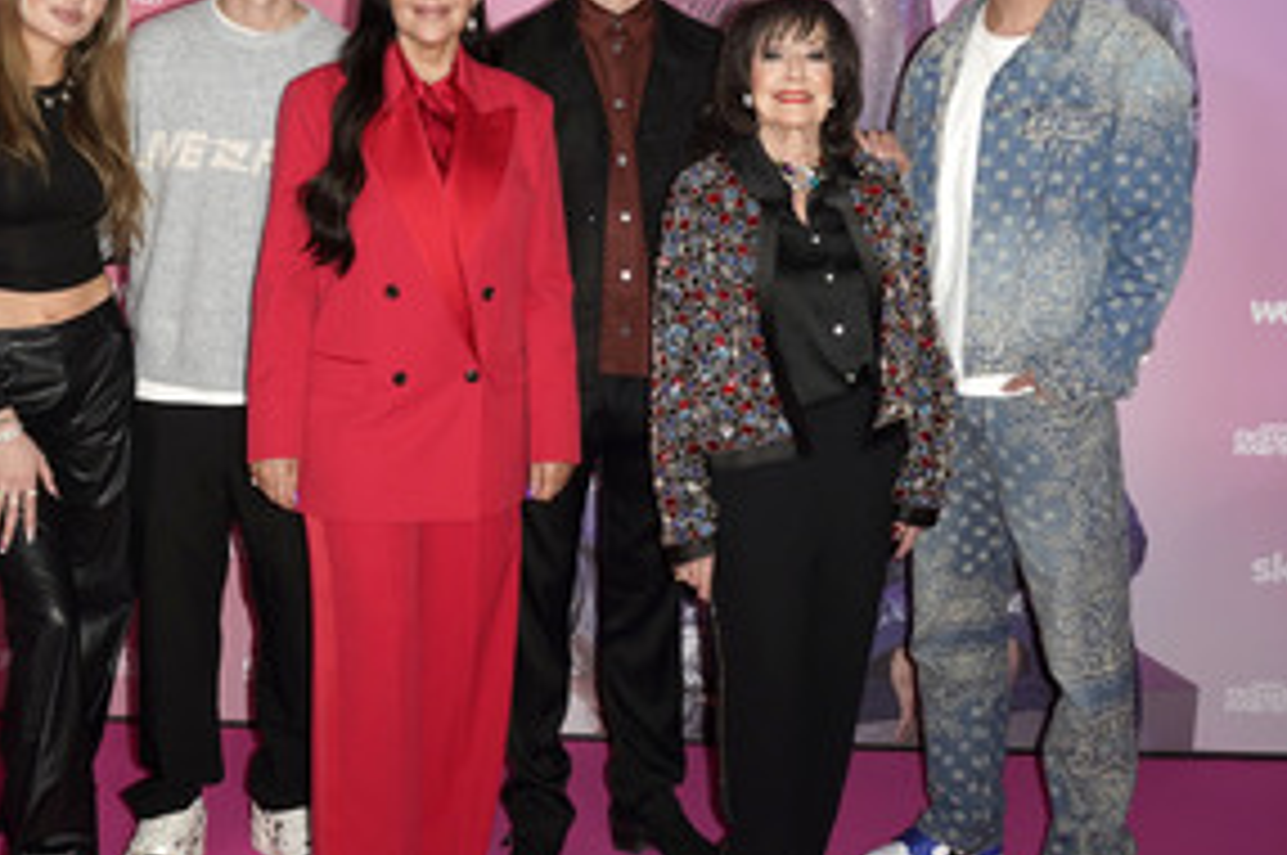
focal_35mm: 52
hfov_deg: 38.1
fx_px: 1857
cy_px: 302
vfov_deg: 25.8
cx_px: 538
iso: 640
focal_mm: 33
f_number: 6.3
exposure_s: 1/160
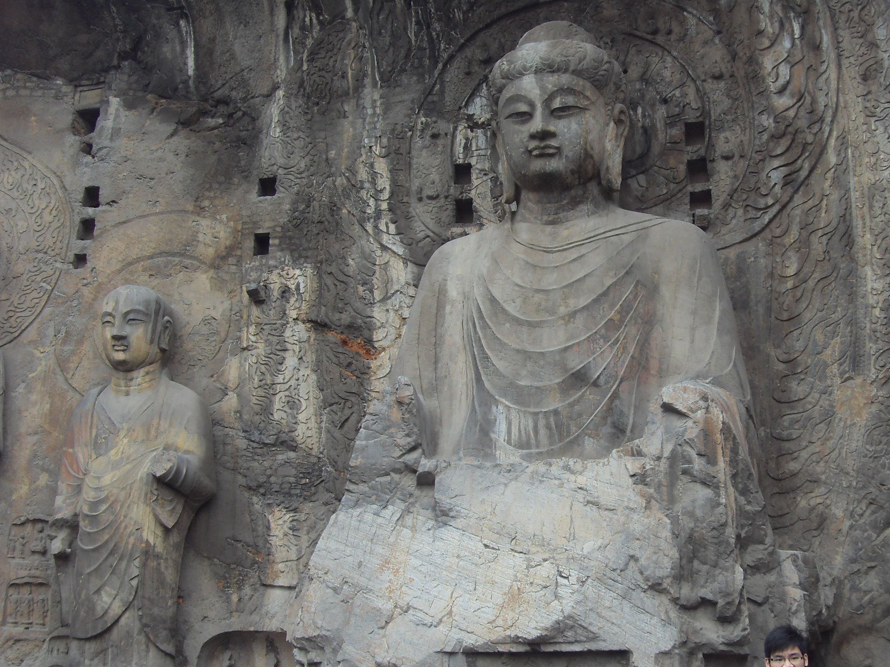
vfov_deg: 30.2
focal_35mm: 48
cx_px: 497
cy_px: 384
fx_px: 1234
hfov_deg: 39.6
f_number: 3.5
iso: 80
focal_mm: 6.6
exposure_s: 1/90
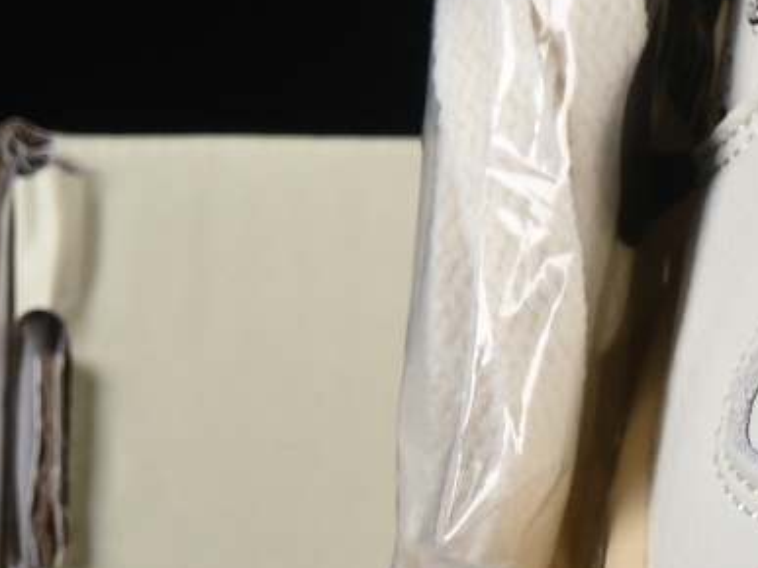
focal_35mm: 519
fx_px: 11361
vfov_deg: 2.9
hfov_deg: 3.7
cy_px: 219
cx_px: 1974
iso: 160
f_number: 8
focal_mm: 50
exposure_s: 1/80
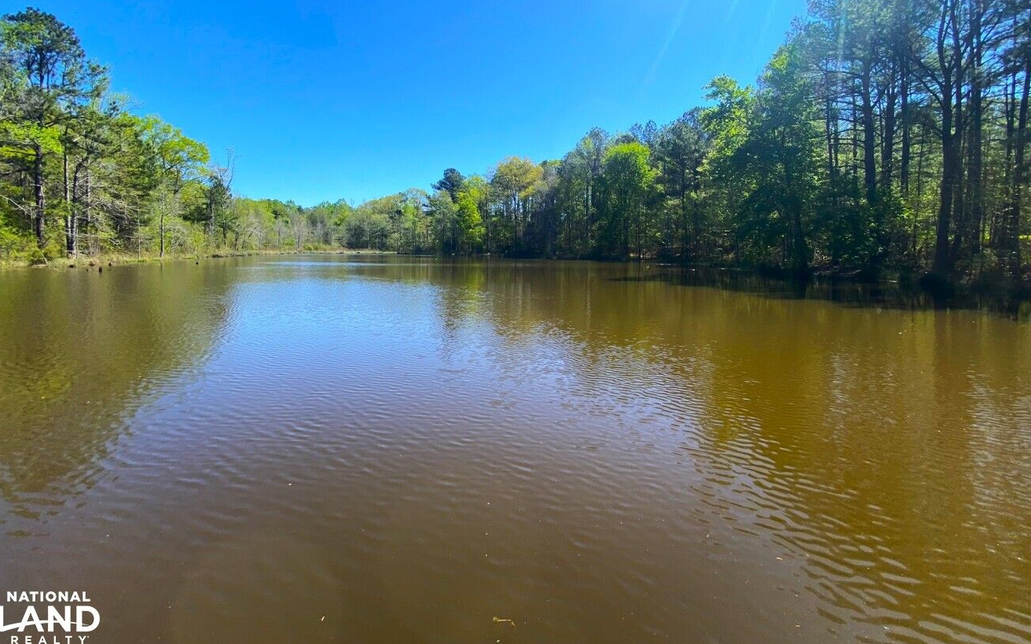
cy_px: 259
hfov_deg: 105.3
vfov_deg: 77.8
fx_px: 393
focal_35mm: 14
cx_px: 514
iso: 20
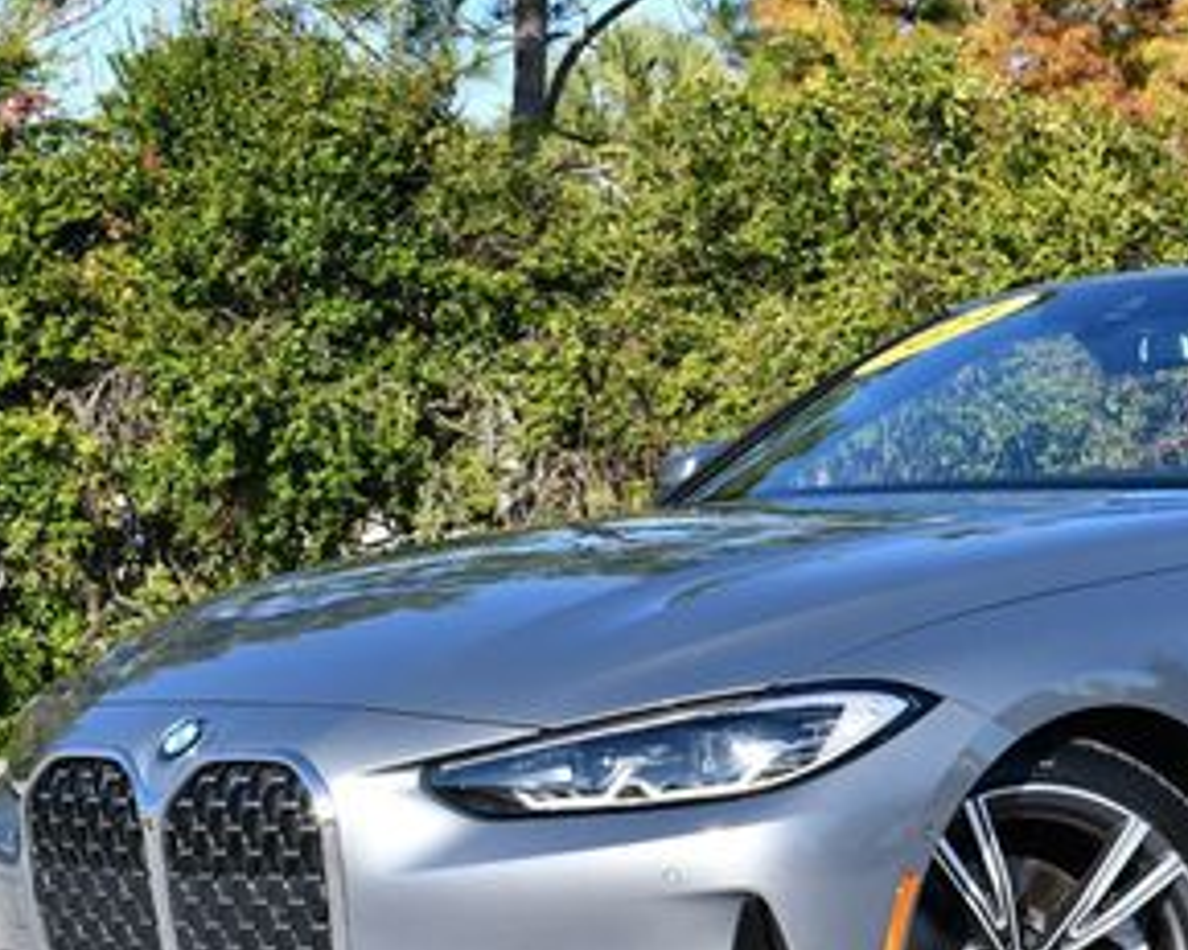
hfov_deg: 15.2
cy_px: 522
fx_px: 4394
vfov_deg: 12.3
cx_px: 1155
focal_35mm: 125
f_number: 8
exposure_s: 1/250
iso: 125
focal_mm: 30
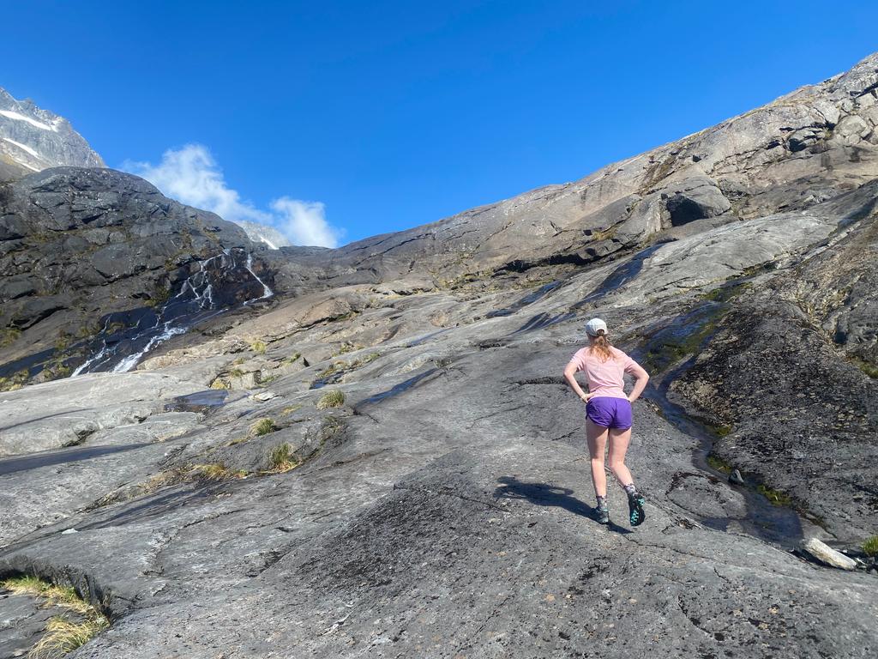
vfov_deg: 53.1
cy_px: 330
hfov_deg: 67.3
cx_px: 439
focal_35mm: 26
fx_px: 659
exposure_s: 1/1316
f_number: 1.8
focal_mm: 4.25
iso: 32
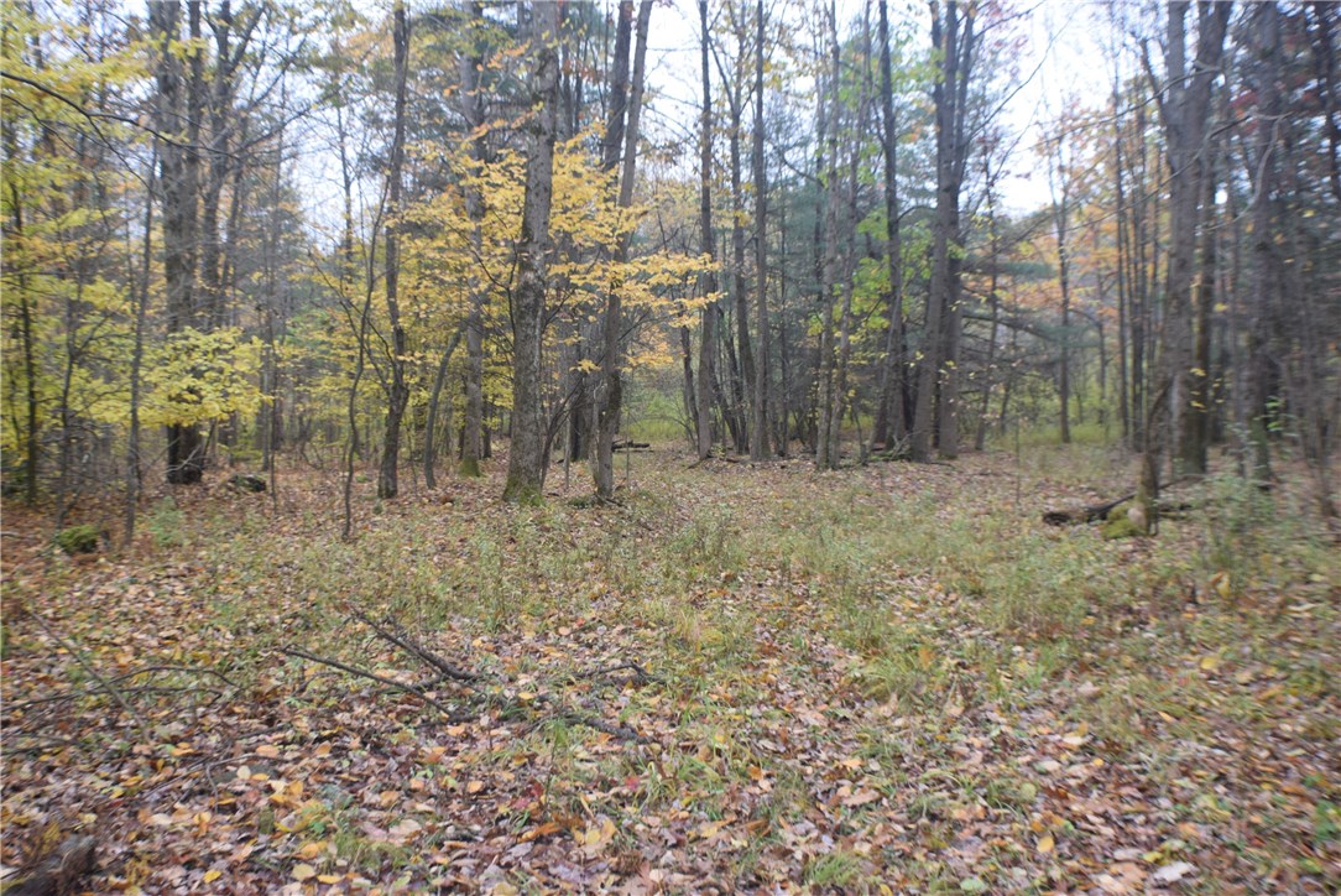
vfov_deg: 29.9
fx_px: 1677
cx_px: 670
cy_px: 448
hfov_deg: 43.6
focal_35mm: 45
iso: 400
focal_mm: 30
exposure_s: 1/125
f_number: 5.6
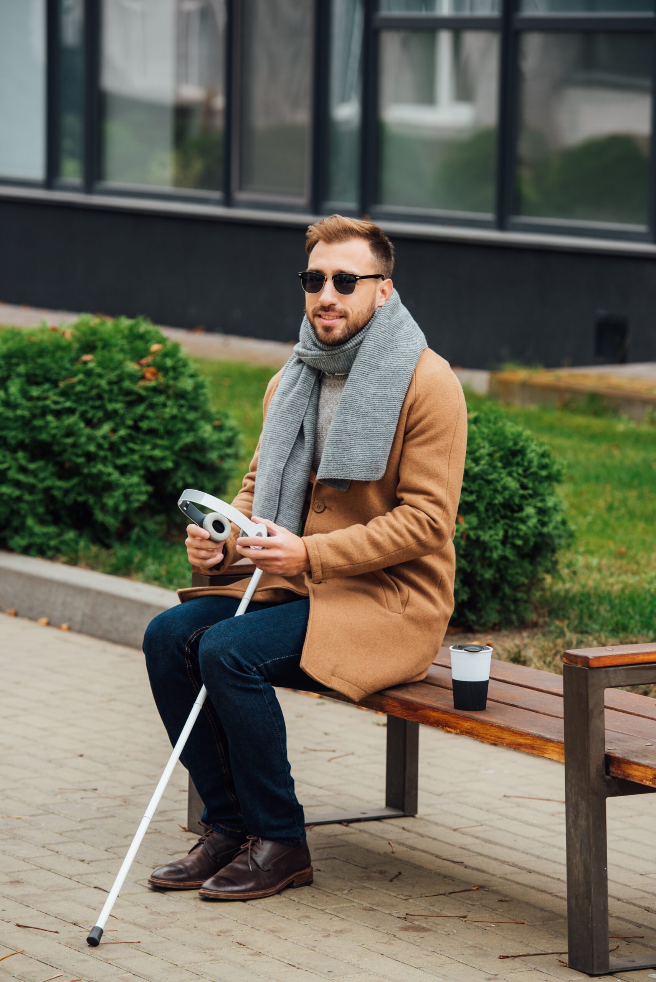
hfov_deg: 9.8
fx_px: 3823
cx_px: 328
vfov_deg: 14.6
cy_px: 491
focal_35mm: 140
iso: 125
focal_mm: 140
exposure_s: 1/160
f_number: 5
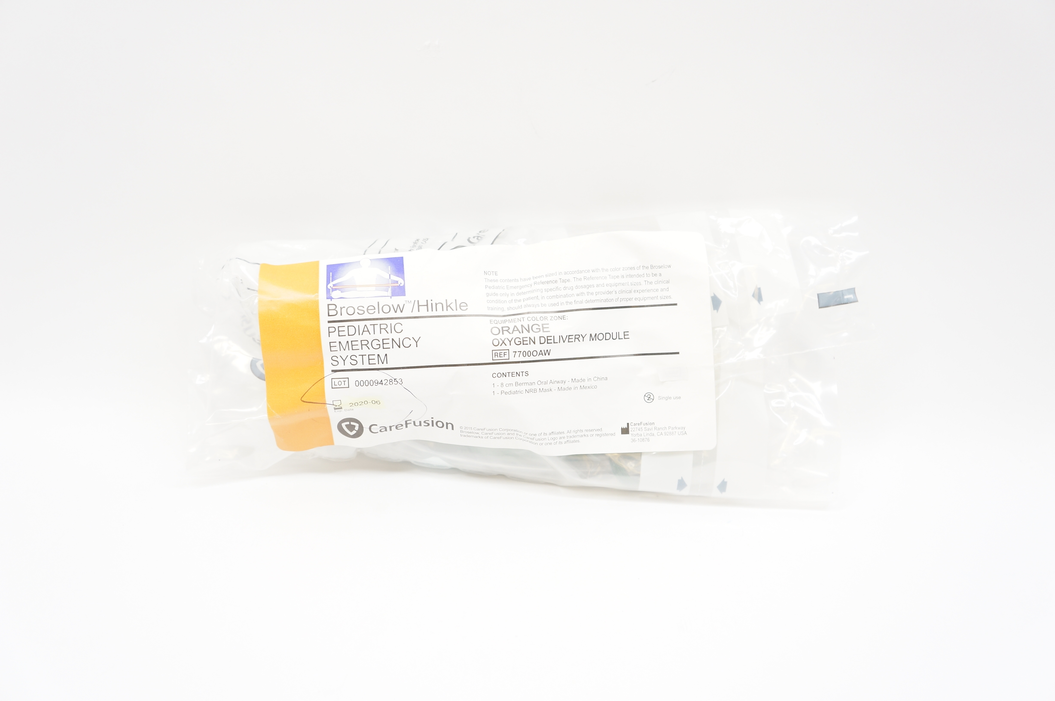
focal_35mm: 40
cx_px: 528
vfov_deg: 32.9
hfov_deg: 48.0
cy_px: 350
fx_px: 1186
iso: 400
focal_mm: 27
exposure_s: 1/60
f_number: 4.5
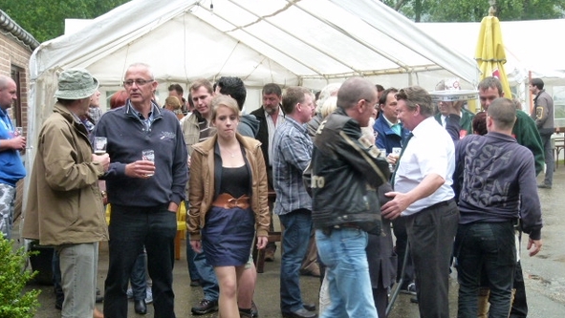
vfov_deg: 19.1
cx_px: 282
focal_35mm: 63
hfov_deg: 33.3
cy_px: 201
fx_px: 944
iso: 250
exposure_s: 1/60
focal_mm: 10.2
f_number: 3.2
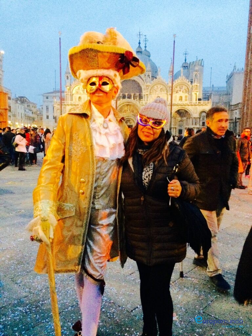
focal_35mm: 29
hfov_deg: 48.2
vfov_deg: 61.7
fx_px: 281
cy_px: 168
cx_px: 126
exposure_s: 1/17
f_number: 2.2
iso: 500
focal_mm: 4.15
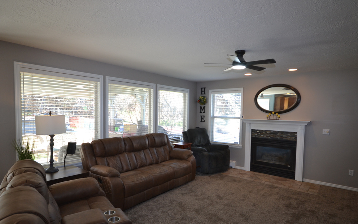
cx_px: 178
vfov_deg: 58.3
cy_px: 119
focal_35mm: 21
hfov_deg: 83.6
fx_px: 200
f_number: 4.5
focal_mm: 13
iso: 400
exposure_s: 1/80
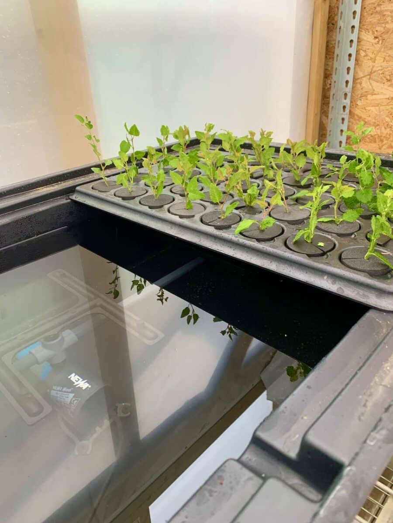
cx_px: 196
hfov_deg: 53.1
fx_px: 394
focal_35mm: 26
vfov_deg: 67.3
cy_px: 262
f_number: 1.8
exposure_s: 1/121
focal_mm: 4.25
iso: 80
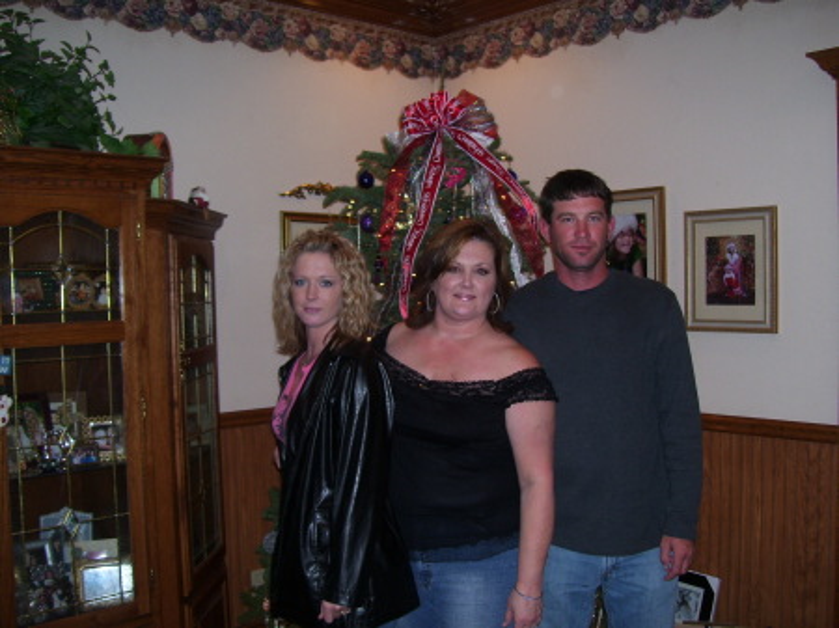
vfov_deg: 38.6
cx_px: 420
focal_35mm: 37
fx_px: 896
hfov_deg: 50.2
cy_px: 314
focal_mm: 6
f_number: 2.7
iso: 80
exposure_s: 1/60
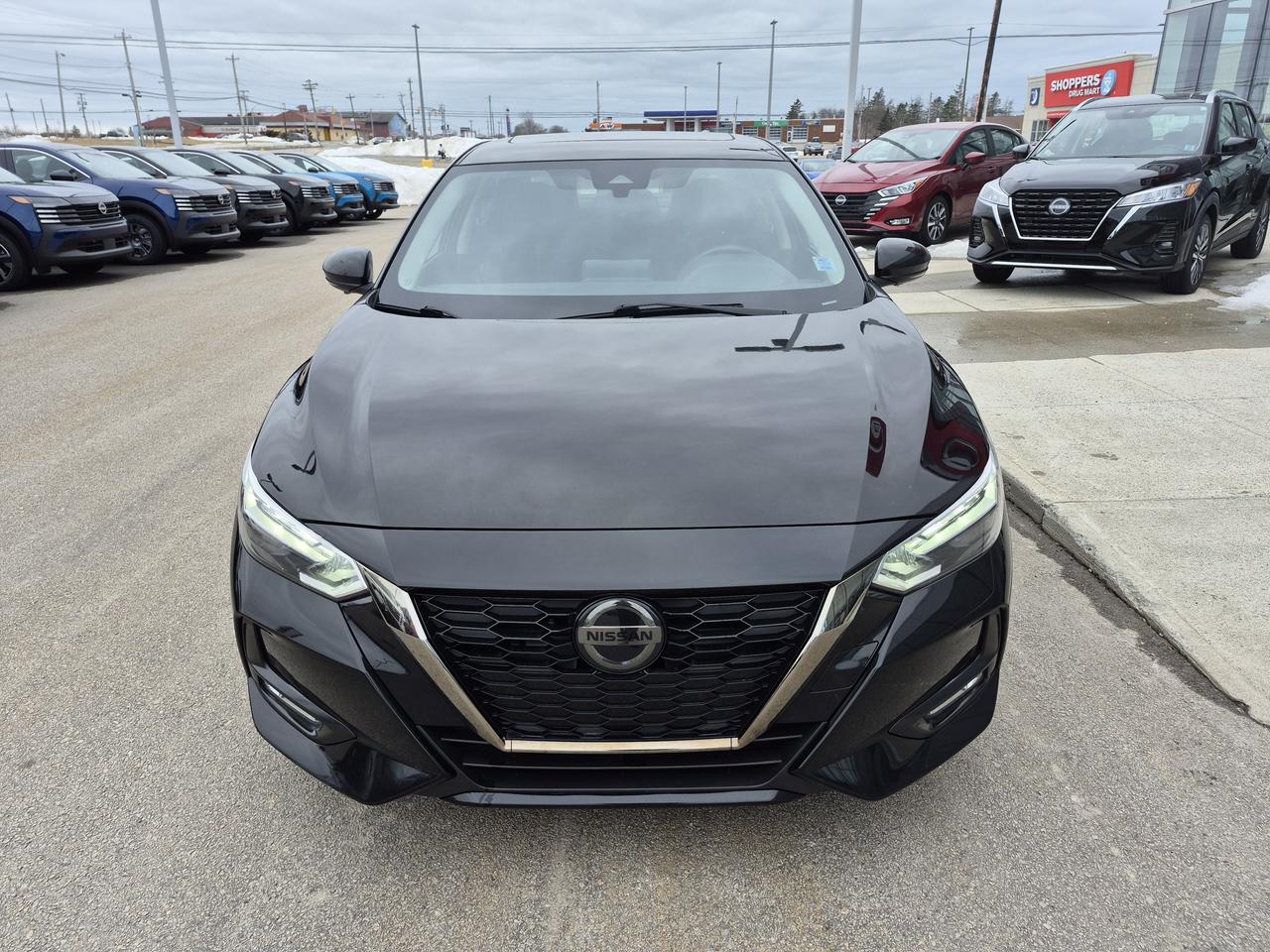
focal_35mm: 23
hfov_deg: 73.9
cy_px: 476
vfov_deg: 58.9
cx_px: 635
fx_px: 844
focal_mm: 5.4
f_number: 1.8
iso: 25
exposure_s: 1/612
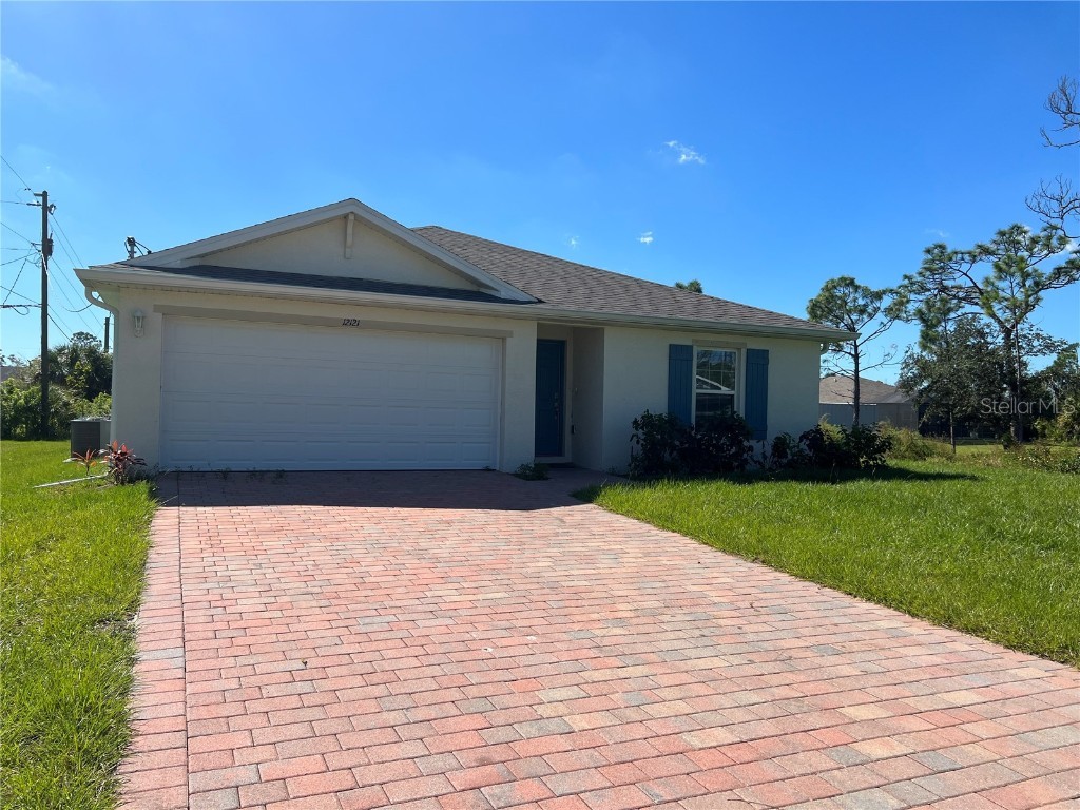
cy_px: 405
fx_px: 811
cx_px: 540
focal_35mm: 26
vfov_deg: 53.1
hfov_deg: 67.3
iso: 50
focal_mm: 5.7
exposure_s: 1/4831
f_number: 1.5
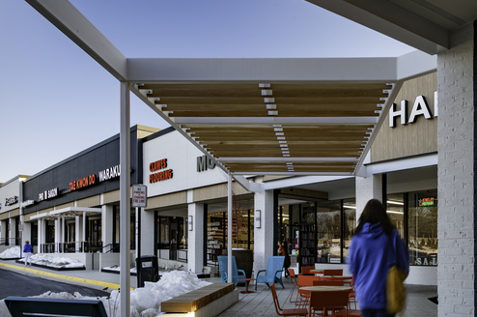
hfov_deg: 53.9
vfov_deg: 37.4
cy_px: 205
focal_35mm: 35
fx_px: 463
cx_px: 296
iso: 200
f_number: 11
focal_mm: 24
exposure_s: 1/50
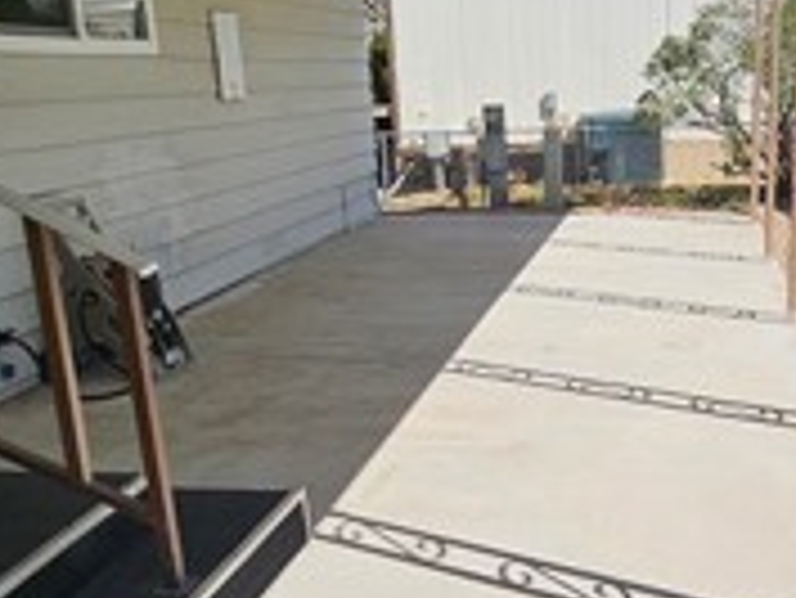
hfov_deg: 39.1
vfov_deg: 30.5
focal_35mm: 47
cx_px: 616
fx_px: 1082
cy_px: 441
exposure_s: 1/1756
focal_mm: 1.74
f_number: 2.2
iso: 32
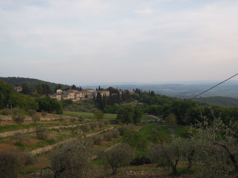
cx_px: 119
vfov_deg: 36.0
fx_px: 275
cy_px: 89
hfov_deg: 46.8
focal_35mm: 40
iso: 160
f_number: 3.3
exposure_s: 1/640
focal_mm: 7.2
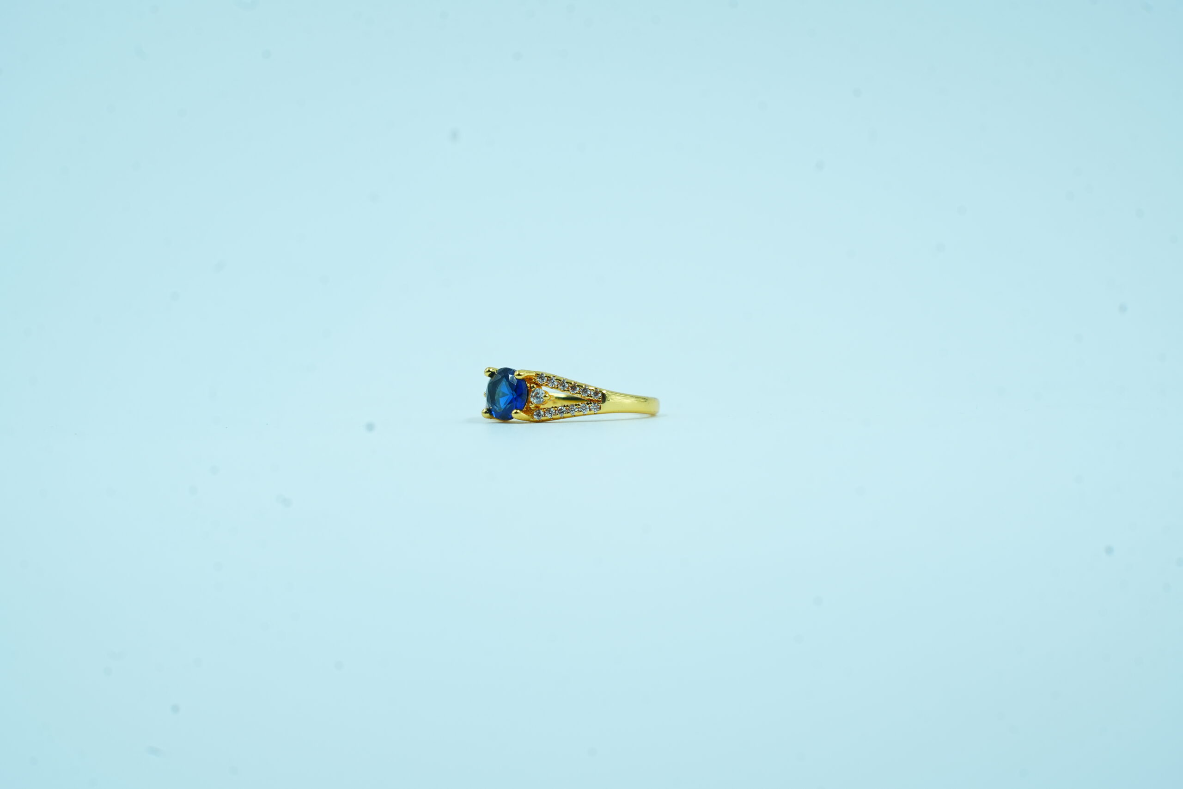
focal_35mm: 105
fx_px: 3450
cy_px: 394
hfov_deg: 19.5
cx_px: 592
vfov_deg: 13.0
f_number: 10
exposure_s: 1/125
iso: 400
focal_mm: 105
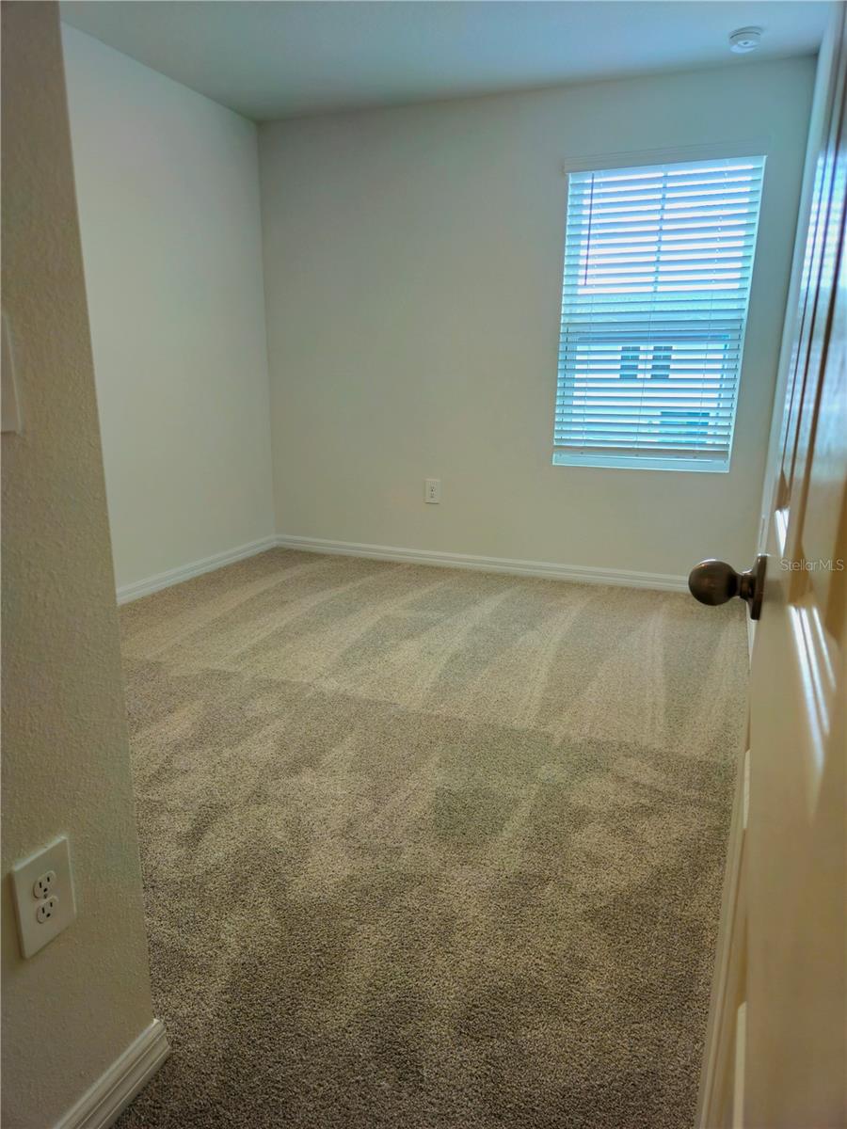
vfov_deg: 73.9
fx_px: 750
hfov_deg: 58.9
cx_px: 424
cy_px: 564
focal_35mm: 23
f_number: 1.8
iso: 50
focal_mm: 5.4
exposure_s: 1/60.2
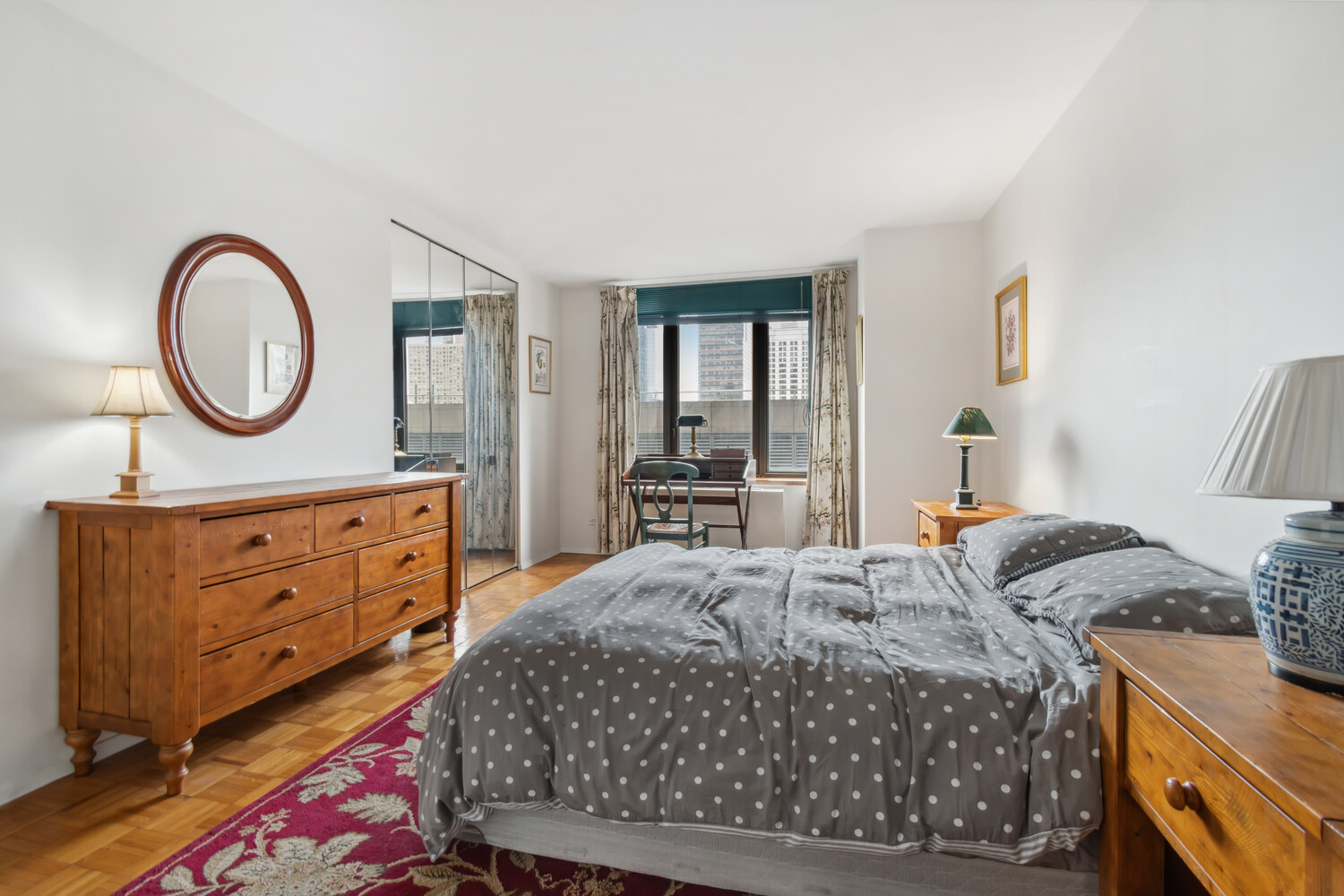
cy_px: 448
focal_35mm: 15
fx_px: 560
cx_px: 672
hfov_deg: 100.4
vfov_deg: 77.3
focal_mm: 10
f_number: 8
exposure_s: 1/2.5
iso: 100
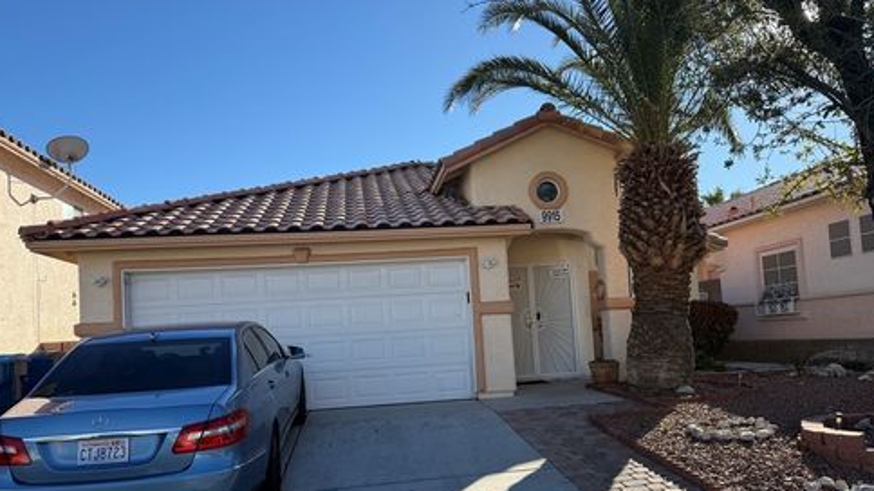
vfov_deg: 42.6
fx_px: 626
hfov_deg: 69.9
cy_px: 306
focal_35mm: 27
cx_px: 428
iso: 80
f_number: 1.78
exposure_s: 1/2445
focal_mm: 6.76
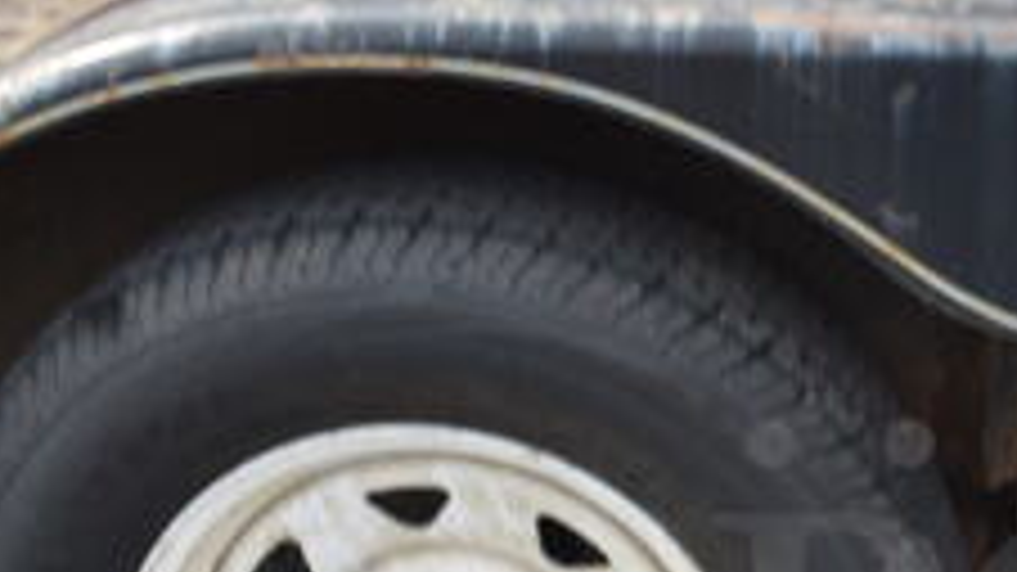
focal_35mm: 102
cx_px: 1048
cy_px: 626
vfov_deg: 11.7
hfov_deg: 20.2
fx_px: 2750
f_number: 8
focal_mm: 24
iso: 100
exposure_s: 1/60
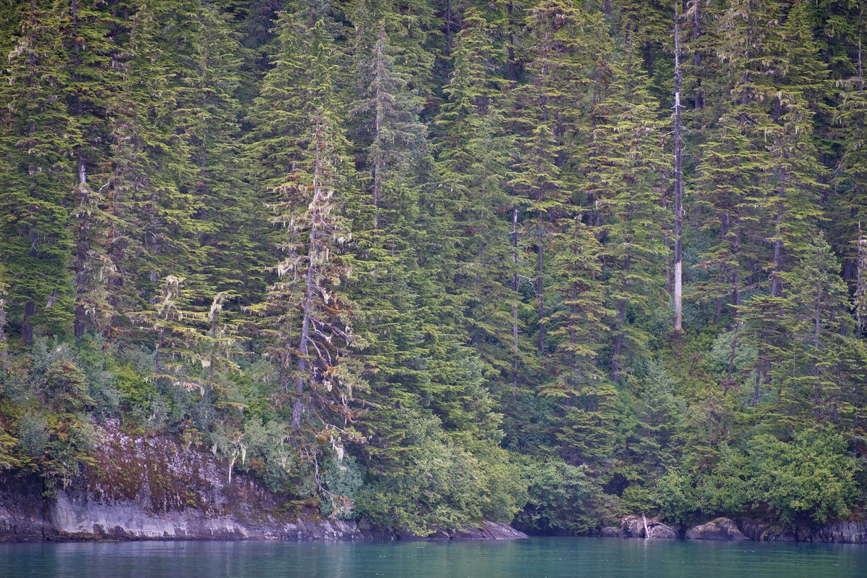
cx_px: 434
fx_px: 7732
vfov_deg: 4.3
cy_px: 295
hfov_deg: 6.4
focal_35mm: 321
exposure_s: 1/640
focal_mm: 300
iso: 1250
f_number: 5.6
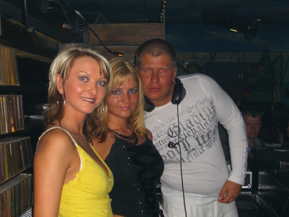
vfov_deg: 21.6
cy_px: 108
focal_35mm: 68
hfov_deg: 28.6
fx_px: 568
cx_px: 144
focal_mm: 14.2
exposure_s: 1/60
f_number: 4
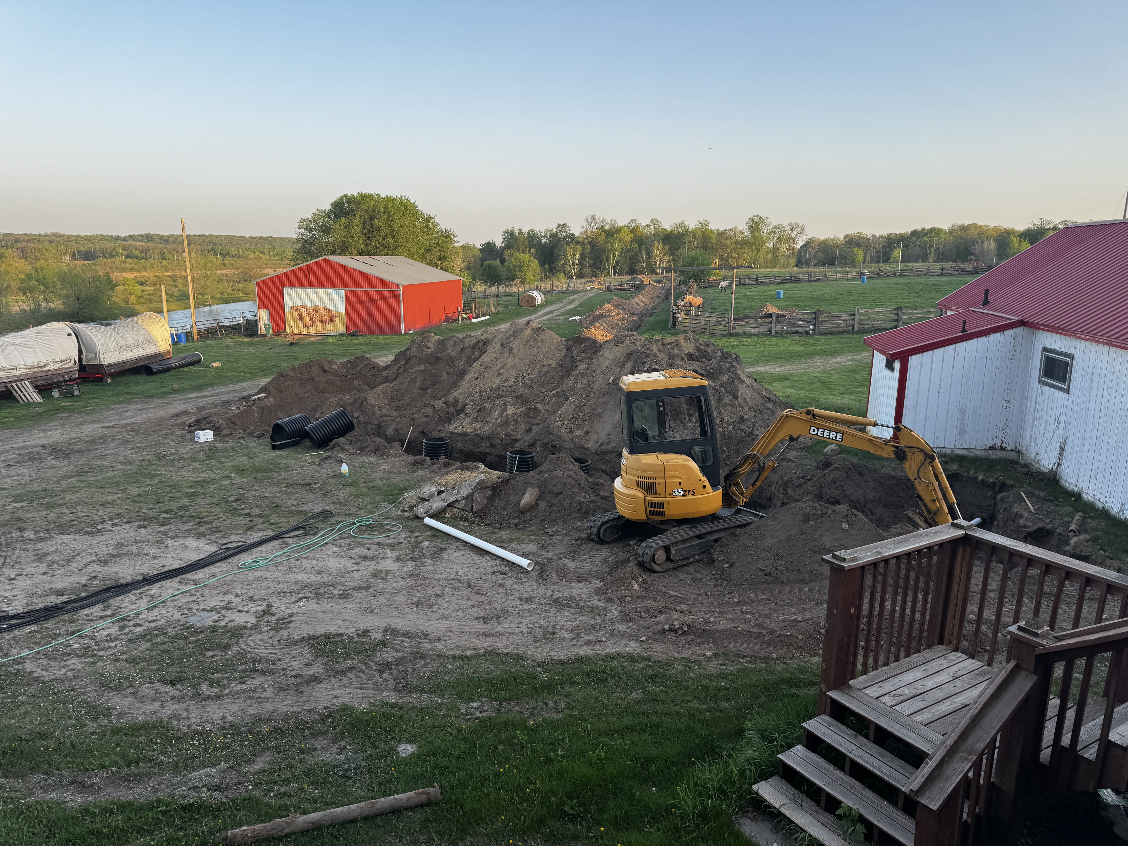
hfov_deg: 71.6
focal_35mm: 24
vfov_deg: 56.8
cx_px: 564
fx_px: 782
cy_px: 423
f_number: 1.78
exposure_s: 1/627
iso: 80
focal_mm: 6.76
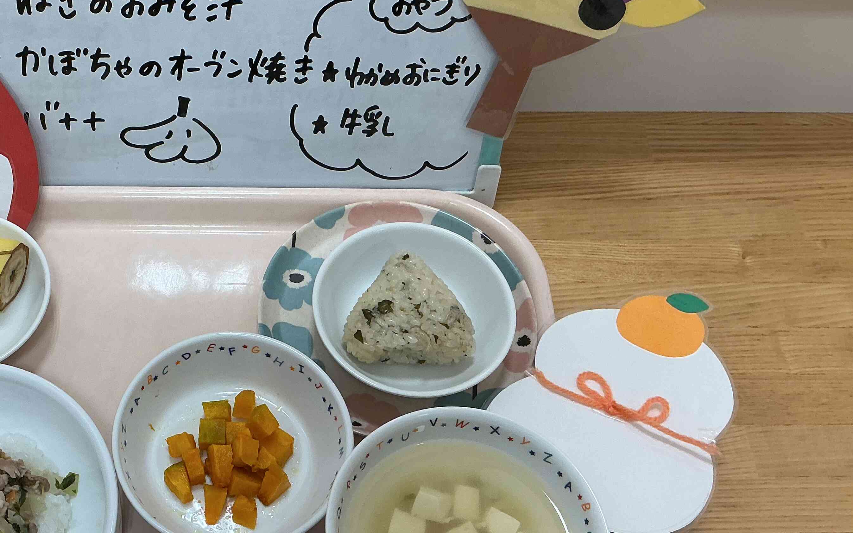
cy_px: 298
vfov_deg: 28.0
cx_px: 233
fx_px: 1069
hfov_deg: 42.4
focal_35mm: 46
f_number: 1.8
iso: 50
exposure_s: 1/120
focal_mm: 3
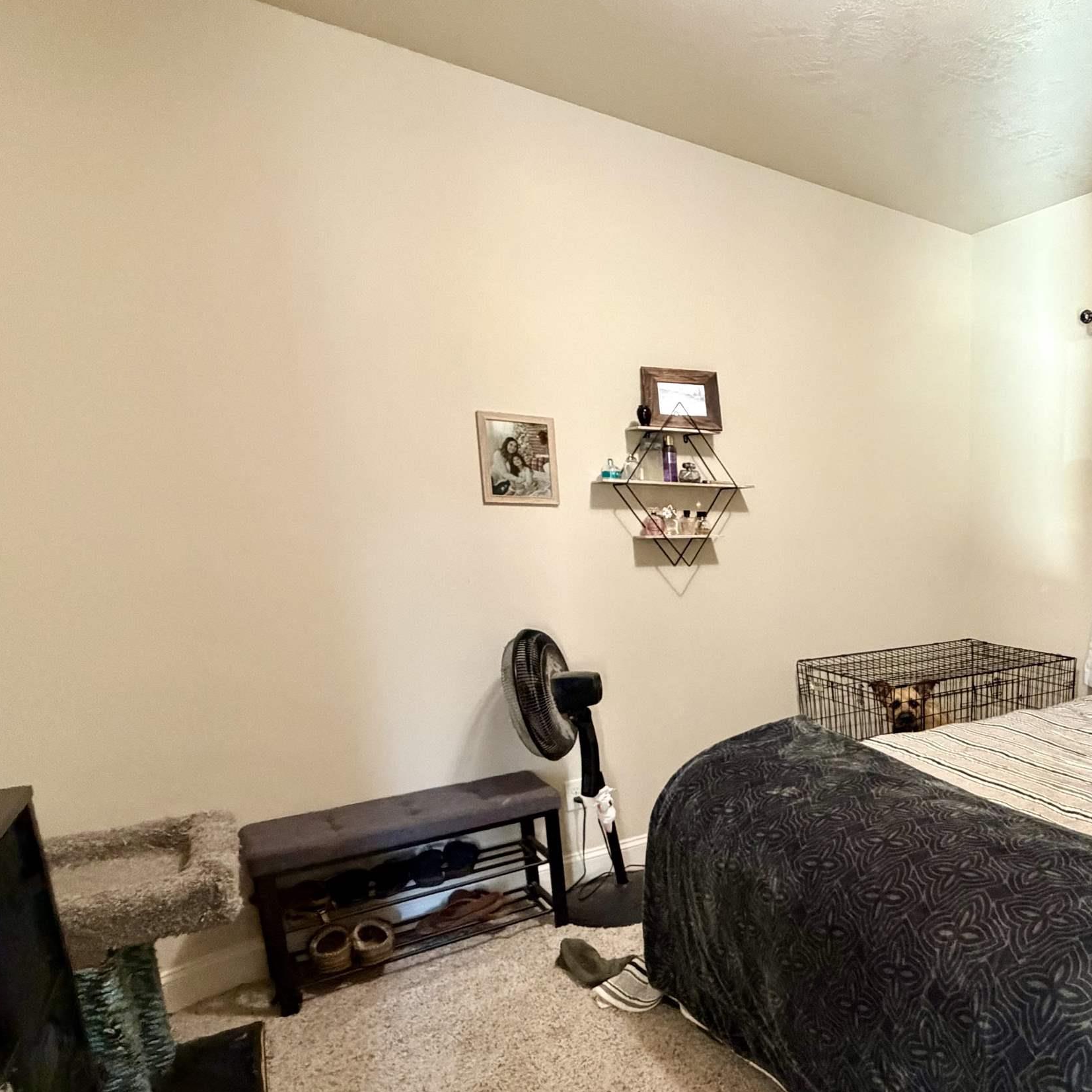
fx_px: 821
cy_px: 692
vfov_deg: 66.1
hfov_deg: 59.5
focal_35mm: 23
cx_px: 937
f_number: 2.2
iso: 800
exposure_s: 1/60
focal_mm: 2.22
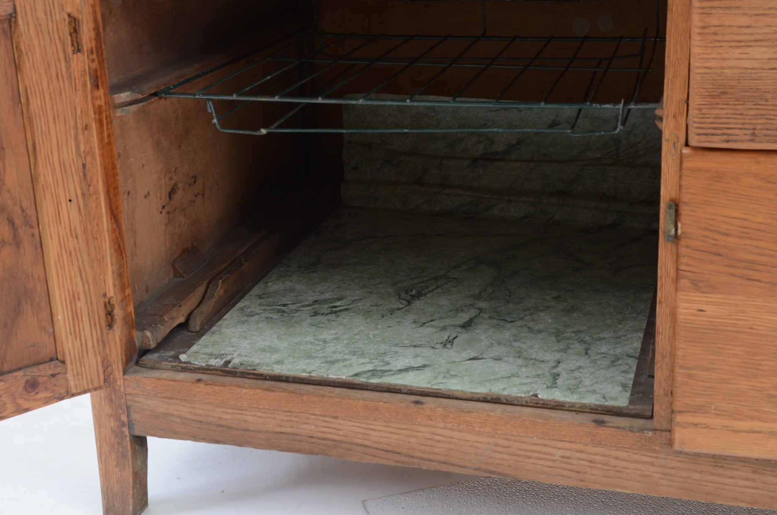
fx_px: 1271
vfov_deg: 22.9
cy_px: 213
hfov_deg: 34.0
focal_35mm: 59
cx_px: 438
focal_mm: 30
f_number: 8
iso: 400
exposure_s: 1/80
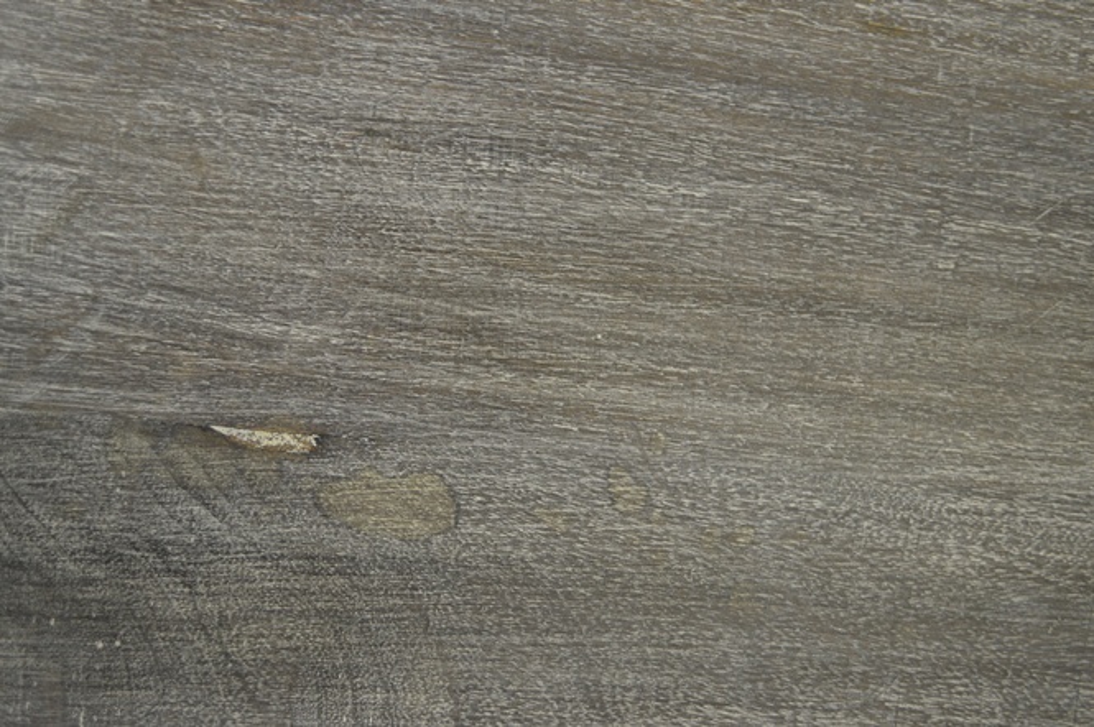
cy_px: 364
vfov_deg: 34.1
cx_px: 547
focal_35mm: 39
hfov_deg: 49.6
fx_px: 1184
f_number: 4.2
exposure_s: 1/15
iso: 1000
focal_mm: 26
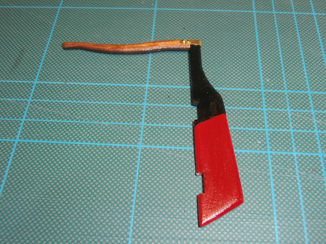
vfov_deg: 37.7
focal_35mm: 38
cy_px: 122
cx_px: 163
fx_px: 358
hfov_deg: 49.0
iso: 200
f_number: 3.9
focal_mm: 6.67
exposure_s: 1/40
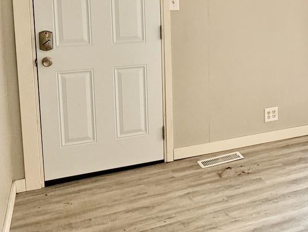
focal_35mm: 51
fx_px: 454
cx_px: 325
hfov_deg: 33.5
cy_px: 29
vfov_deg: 27.7
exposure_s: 1/60
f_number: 1.78
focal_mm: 6.76
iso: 320
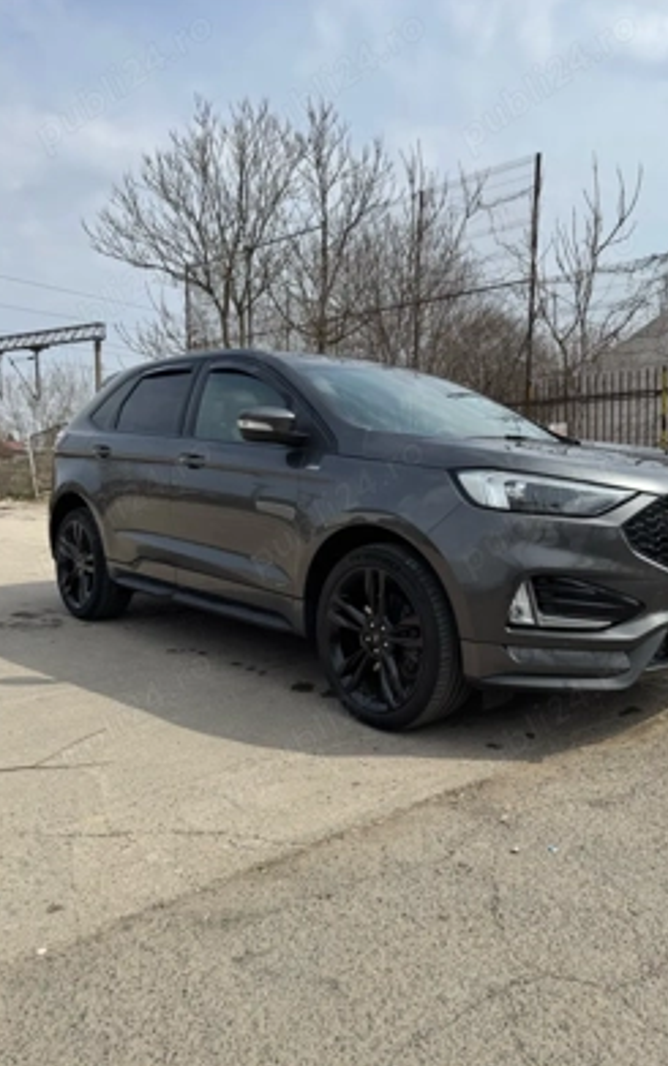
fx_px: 756
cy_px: 540
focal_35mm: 26
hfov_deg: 47.5
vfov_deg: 70.4
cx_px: 390
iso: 80
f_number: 1.78
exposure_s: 1/5814
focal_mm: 6.76
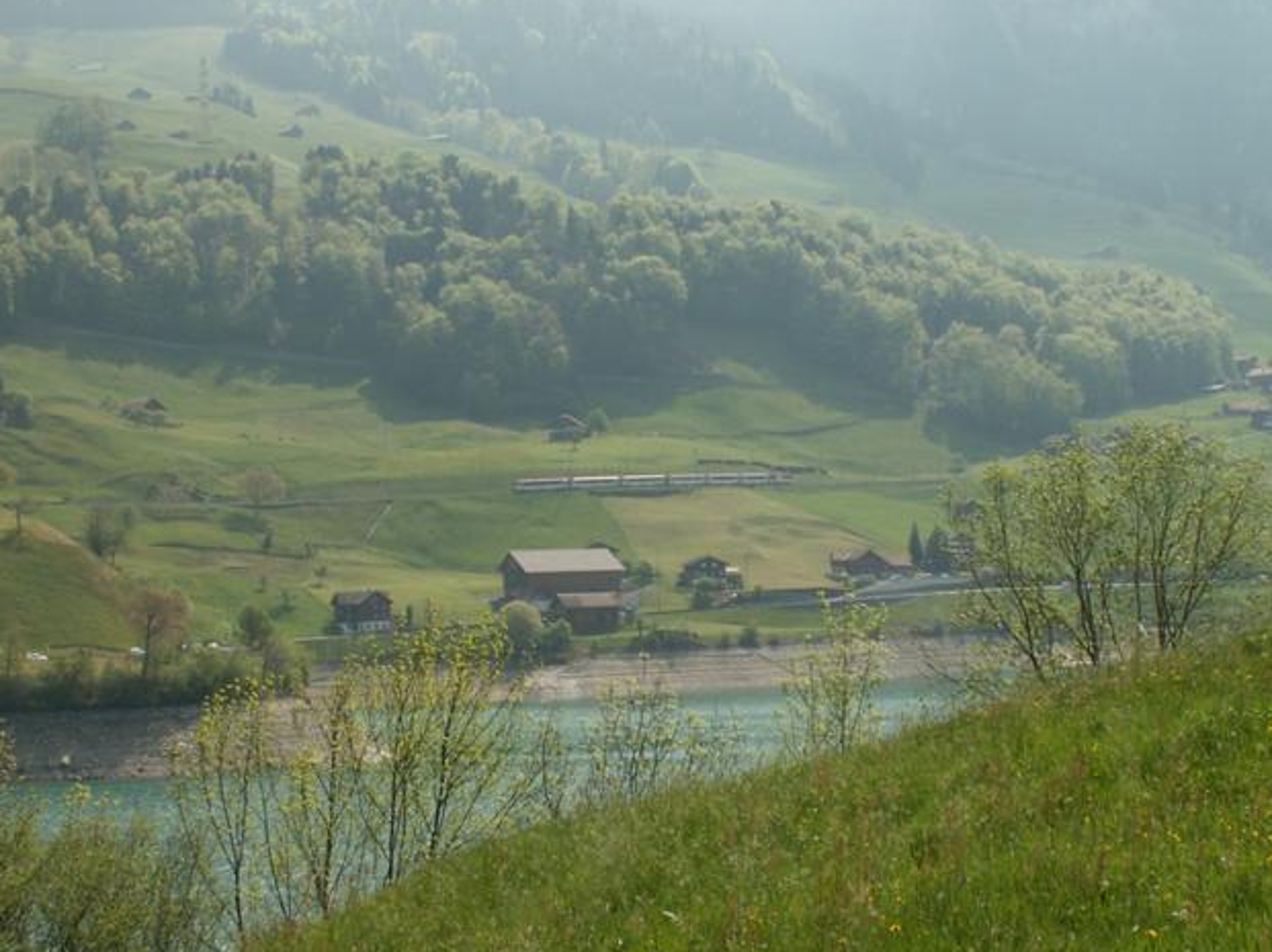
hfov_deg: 29.4
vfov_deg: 22.2
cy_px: 481
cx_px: 639
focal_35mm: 66
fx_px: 2424
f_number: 8
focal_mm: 10.74
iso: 50
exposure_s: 1/125
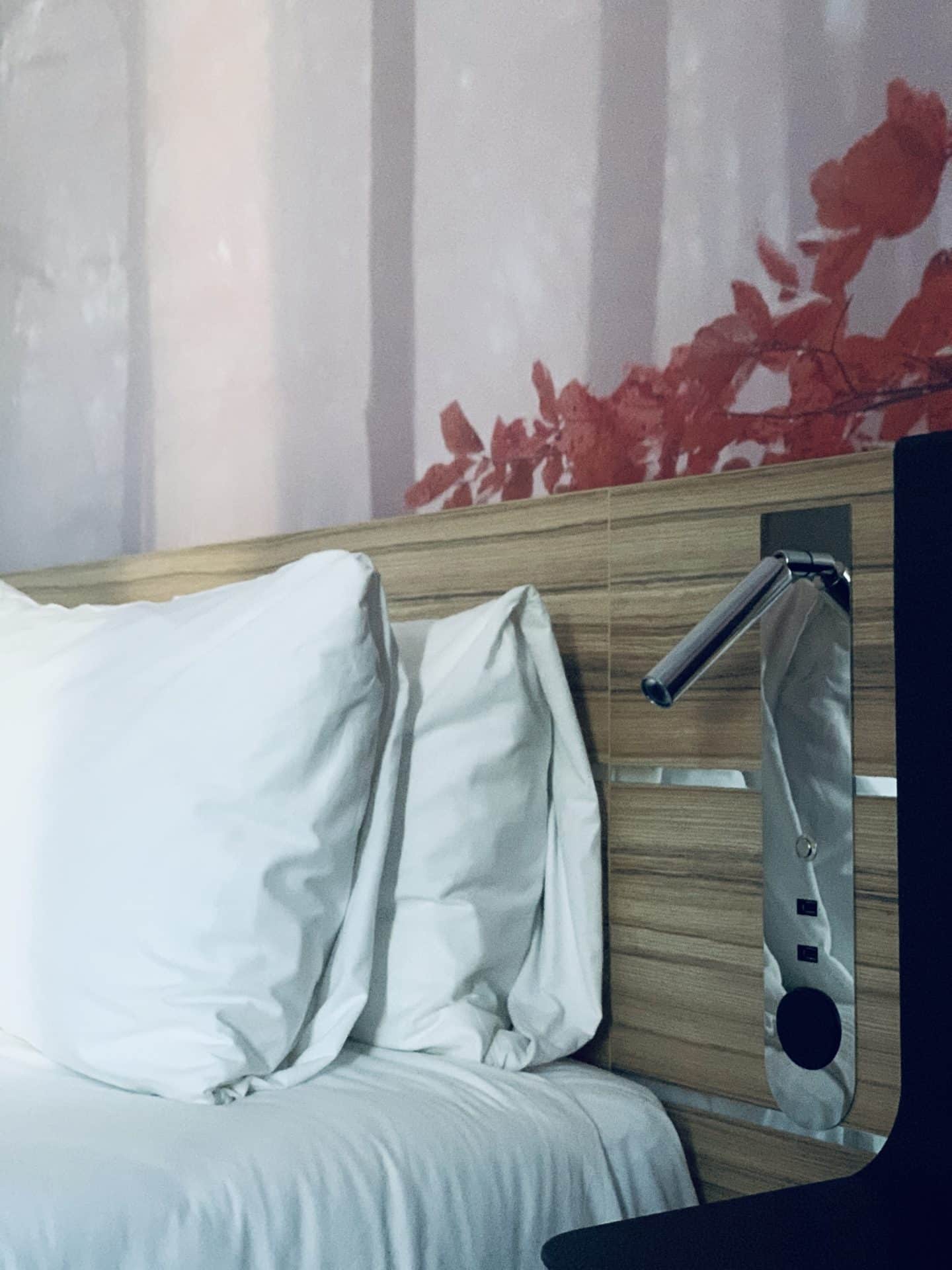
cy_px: 635
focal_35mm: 52
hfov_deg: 28.0
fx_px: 1907
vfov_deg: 36.8
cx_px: 476
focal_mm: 6
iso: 500
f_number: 2.4
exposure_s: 1/37
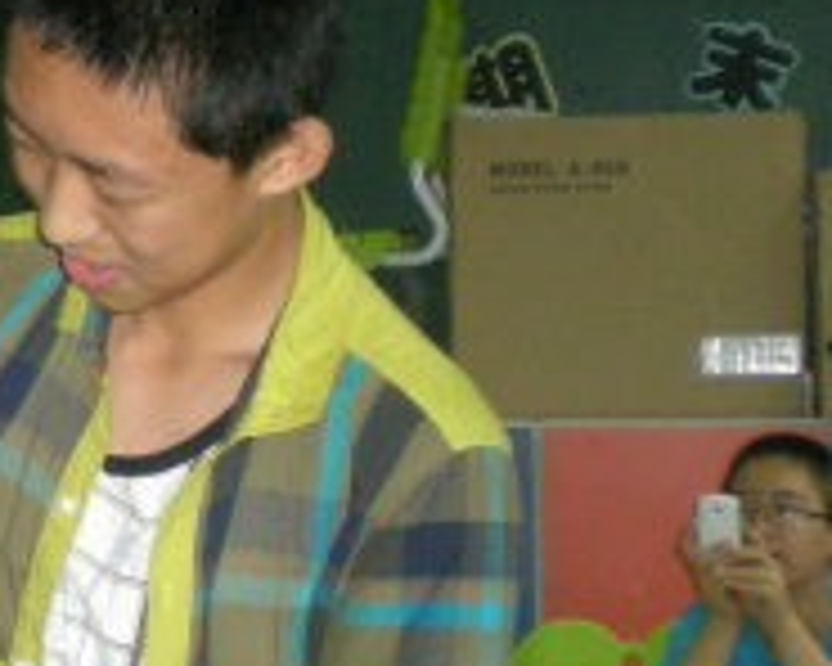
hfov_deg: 13.6
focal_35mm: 138
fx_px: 3398
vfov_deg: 11.2
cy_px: 457
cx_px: -135
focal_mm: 6.3
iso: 249
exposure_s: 1/60
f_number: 3.1
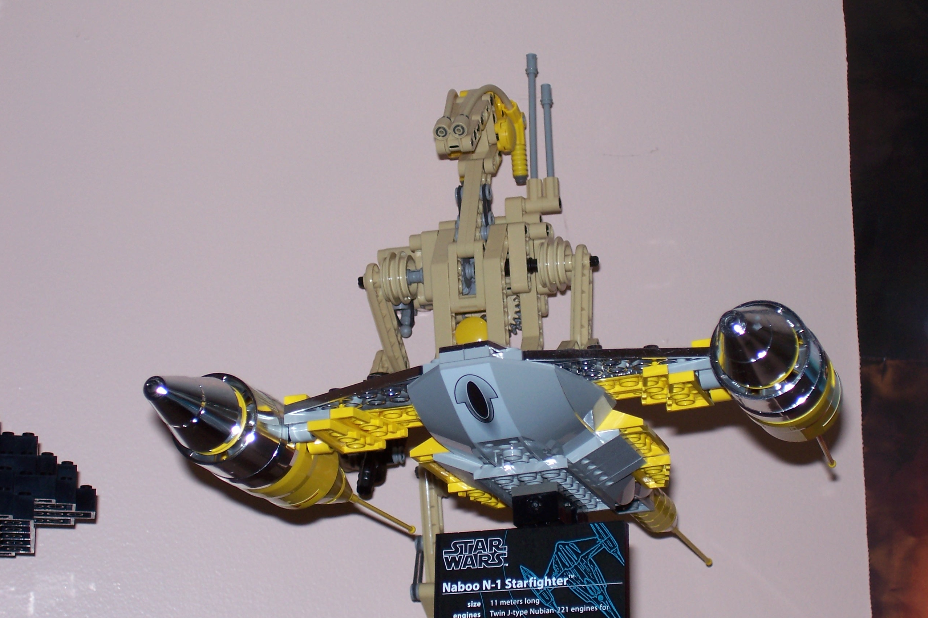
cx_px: 466
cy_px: 302
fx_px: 2217
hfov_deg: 23.6
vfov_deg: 15.9
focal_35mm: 86
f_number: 4.1
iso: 80
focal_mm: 13.5
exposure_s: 1/90
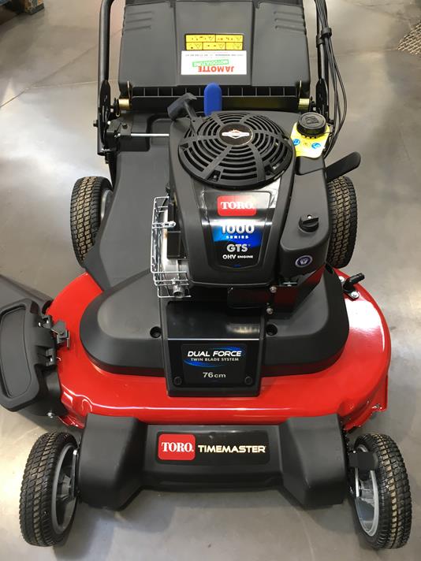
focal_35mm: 29
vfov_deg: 61.7
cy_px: 280
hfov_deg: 48.2
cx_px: 210
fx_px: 470
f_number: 2.2
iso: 80
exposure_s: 1/33
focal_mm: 4.15
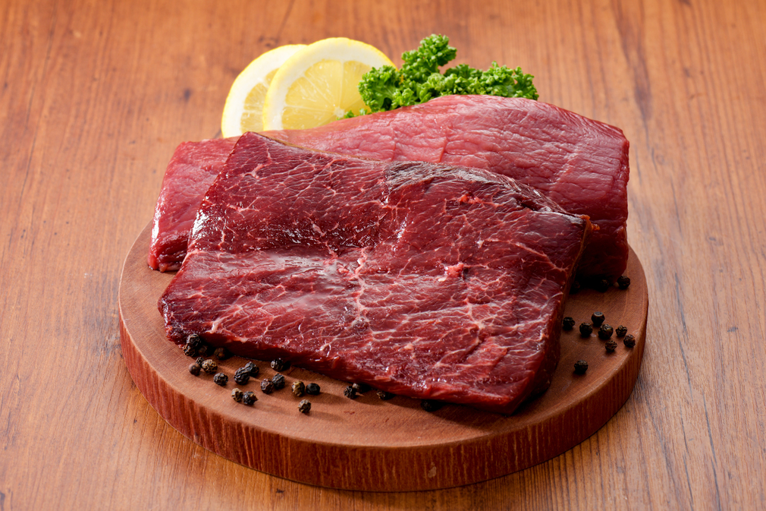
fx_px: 2234
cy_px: 256
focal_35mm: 105
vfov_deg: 13.0
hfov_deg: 19.5
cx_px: 383
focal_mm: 105
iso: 100
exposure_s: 1/160
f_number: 14
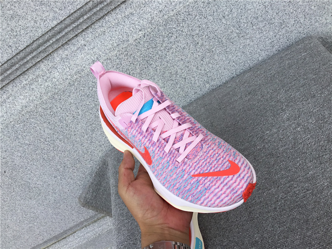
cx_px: 166
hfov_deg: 58.4
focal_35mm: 31
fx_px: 297
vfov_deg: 45.4
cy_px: 124
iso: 25
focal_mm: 3.3
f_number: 2.4
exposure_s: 1/424
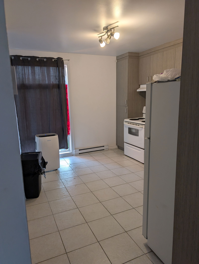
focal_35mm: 24
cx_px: 100
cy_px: 132
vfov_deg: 71.5
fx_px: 184
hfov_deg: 56.9
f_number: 1.68
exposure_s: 1/60
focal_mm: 6.9
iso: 99
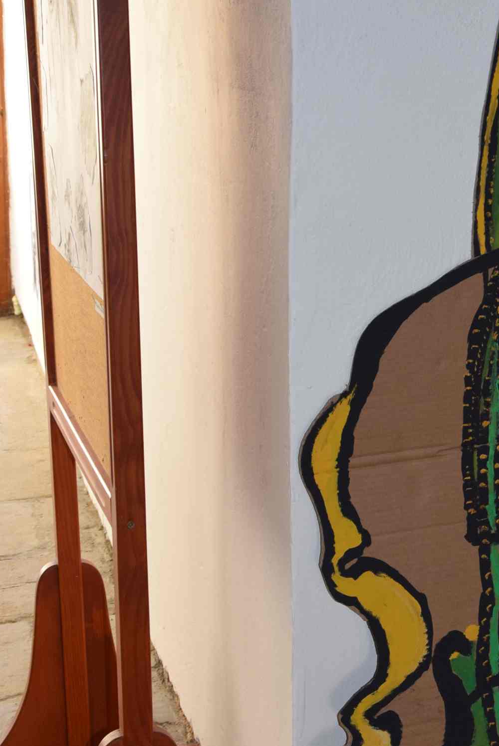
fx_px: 1743
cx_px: 491
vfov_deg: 24.2
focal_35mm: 84
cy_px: 426
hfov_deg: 16.0
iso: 800
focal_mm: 28
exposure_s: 1/100
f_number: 5
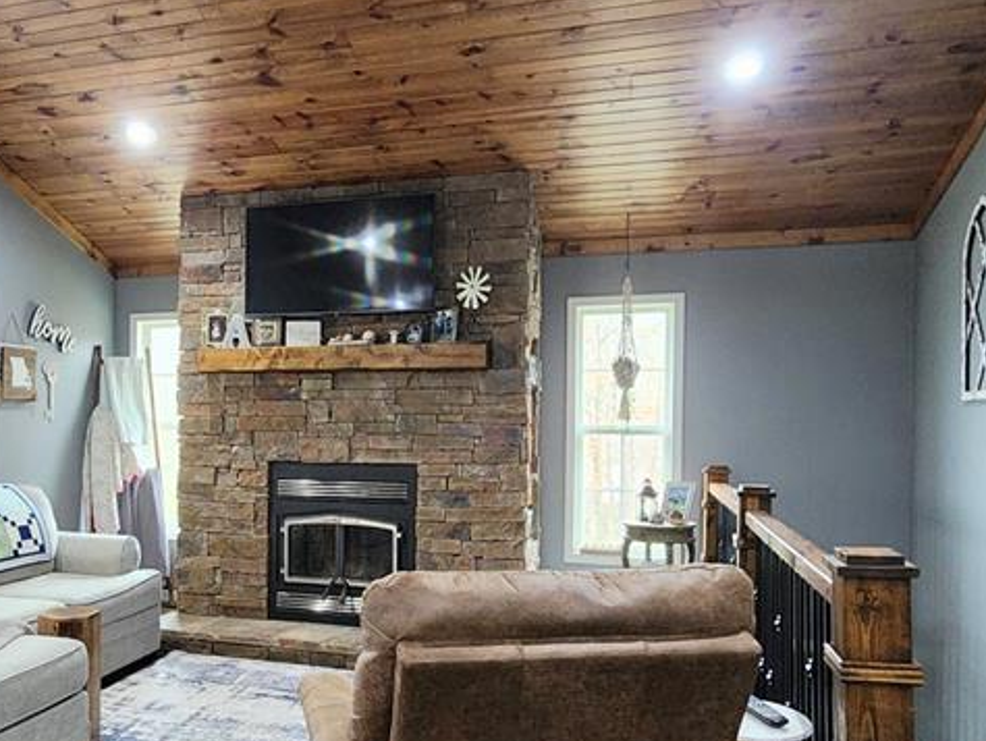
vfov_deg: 49.5
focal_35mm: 28
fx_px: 798
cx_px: 336
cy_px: 440
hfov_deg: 62.0
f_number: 2.2
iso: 640
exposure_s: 1/30
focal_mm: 2.2
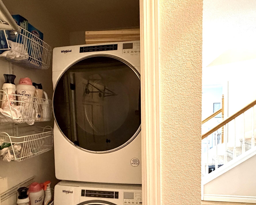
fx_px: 174
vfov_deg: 60.2
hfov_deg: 72.5
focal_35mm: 23
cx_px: 119
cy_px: 127
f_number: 2.2
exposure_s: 1/60
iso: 640
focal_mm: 2.22
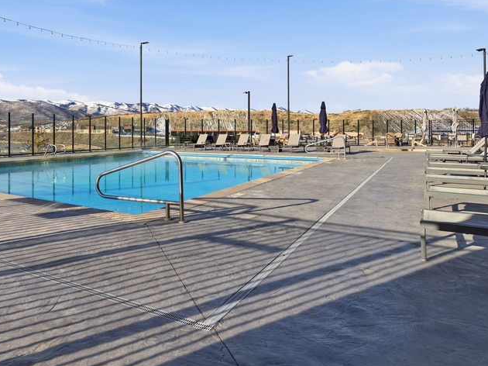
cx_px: 149
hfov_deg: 66.8
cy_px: 149
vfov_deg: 54.5
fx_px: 352
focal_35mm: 25
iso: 250
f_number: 9
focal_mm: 16
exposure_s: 1/2000
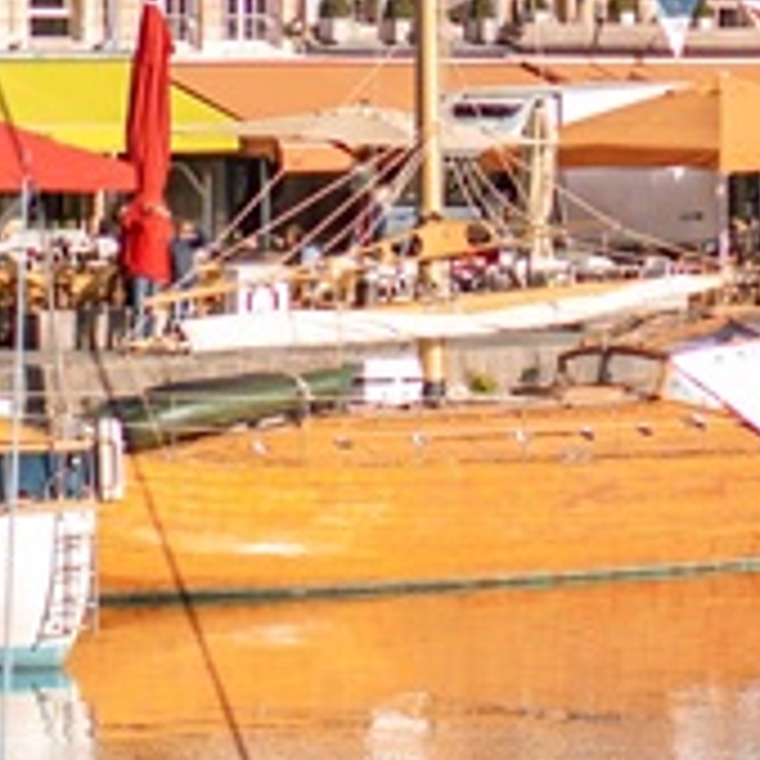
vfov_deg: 5.1
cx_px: 666
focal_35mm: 339
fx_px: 8421
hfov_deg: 5.2
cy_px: -290
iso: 100
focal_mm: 35
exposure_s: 1/3200
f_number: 2.5
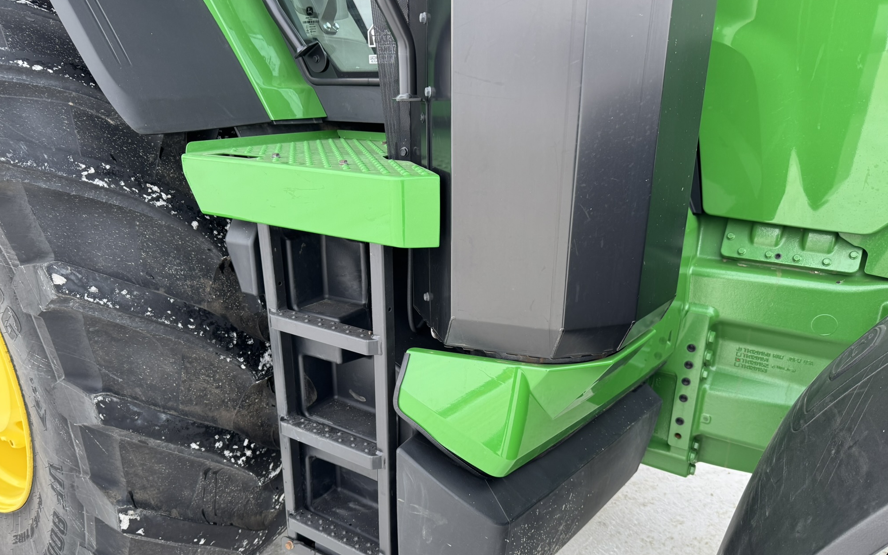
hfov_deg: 70.4
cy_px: 334
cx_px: 437
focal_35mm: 26
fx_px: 629
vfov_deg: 47.3
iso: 125
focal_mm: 6.76
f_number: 1.78
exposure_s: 1/121
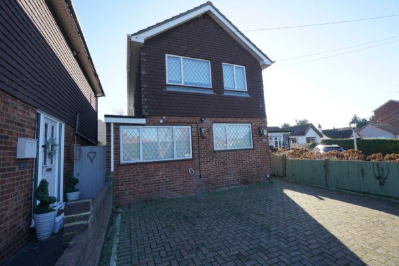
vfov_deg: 73.7
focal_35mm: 16
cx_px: 200
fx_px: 177
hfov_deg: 96.7
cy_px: 133
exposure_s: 1/100
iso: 100
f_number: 7.1
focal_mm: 16
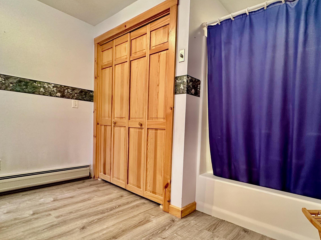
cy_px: 137
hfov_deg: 81.9
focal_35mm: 19
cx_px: 213
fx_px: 176
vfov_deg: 68.4
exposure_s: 1/60
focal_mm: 2.22
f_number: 2.2
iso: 320
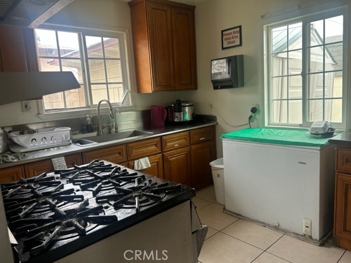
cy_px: 132
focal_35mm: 26
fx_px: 264
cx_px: 176
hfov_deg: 67.3
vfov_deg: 53.1
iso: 40
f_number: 1.5
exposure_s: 1/121
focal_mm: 5.7
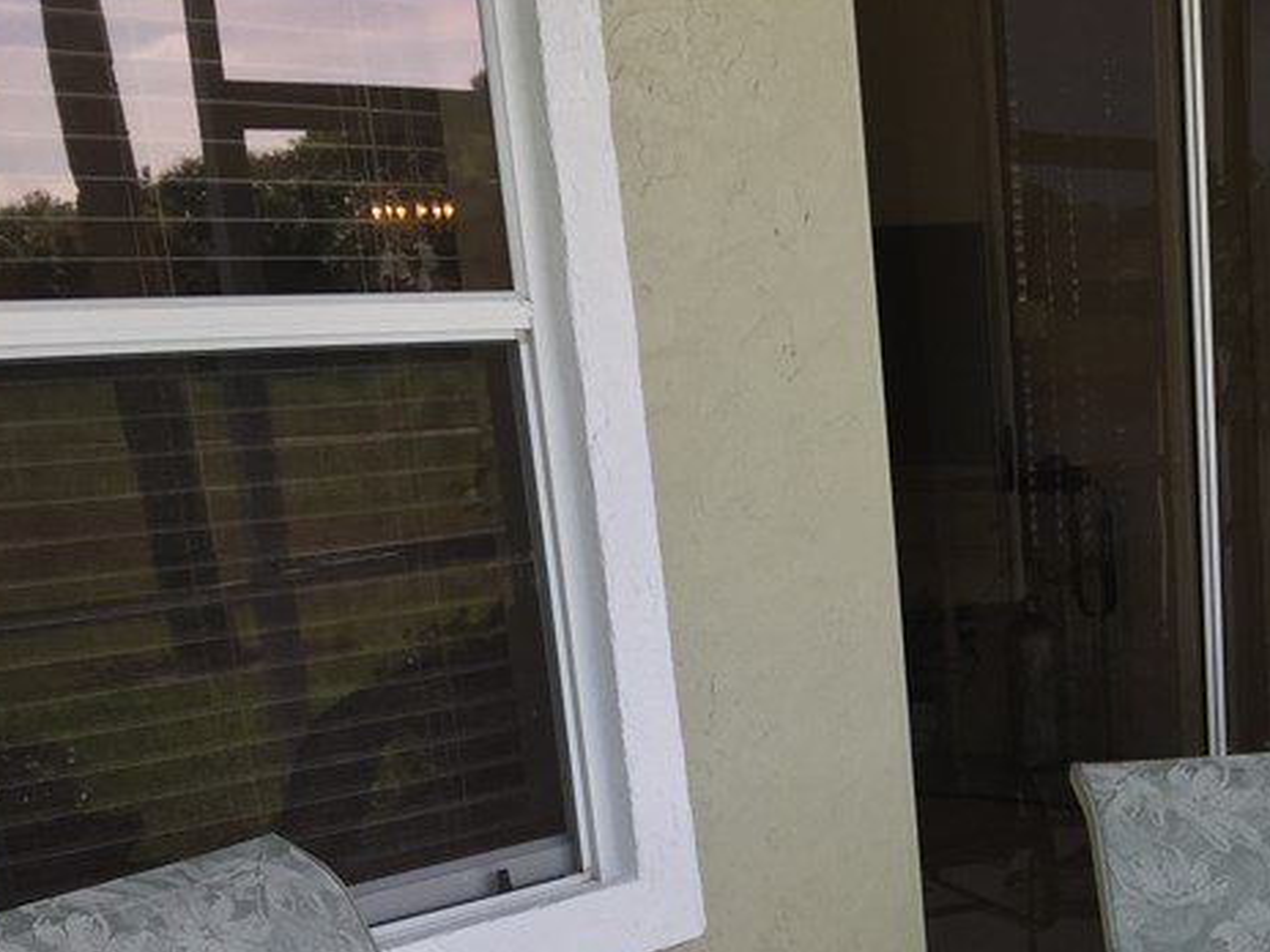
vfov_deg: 21.8
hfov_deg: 28.1
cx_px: 1322
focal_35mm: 64
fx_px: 2348
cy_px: 1020
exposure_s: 1/243
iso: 32
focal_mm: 4.15
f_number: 2.2
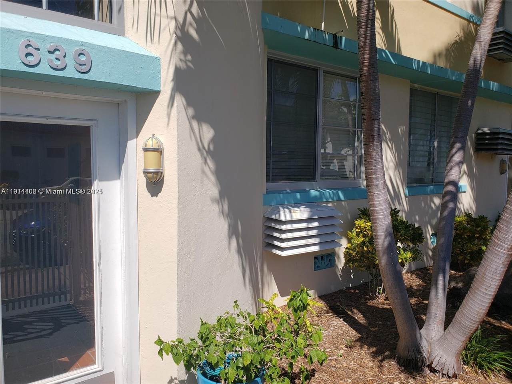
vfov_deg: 53.1
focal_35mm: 26
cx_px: 256
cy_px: 192
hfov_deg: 67.3
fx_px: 385
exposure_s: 1/1946
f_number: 2.4
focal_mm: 4.3
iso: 50
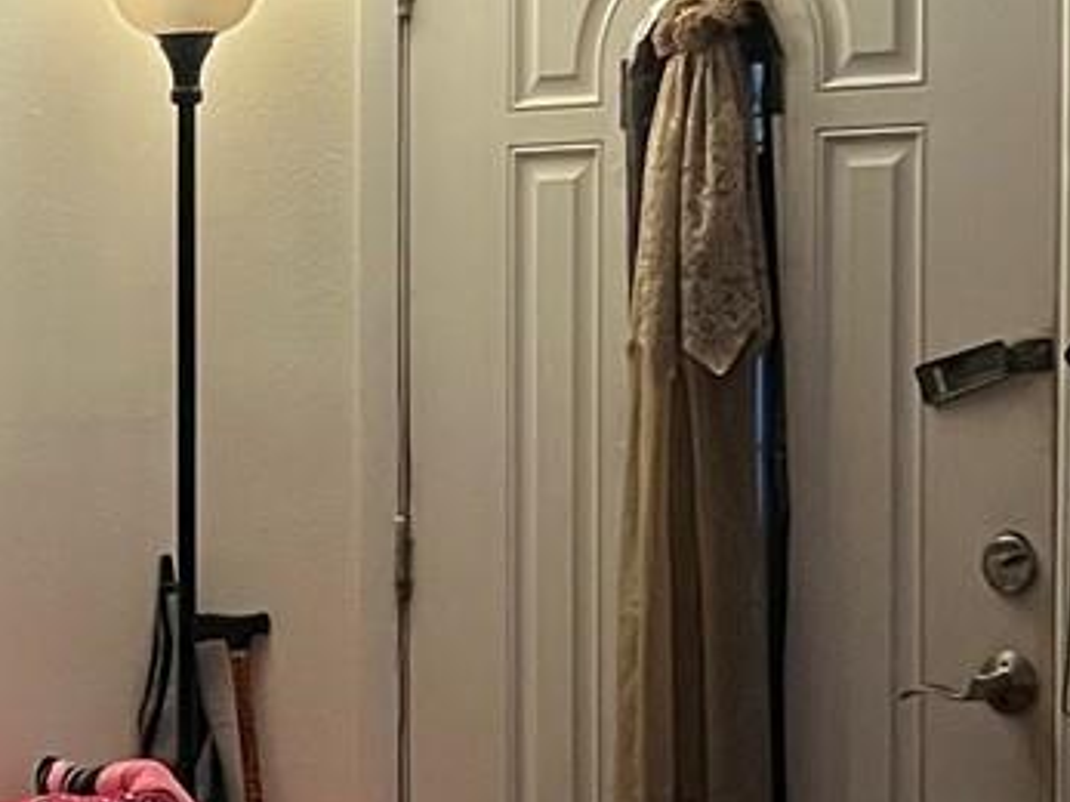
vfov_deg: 12.3
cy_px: 413
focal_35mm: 120
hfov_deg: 15.5
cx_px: -373
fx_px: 3708
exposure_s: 1/40
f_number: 1.5
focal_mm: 5.7
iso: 640
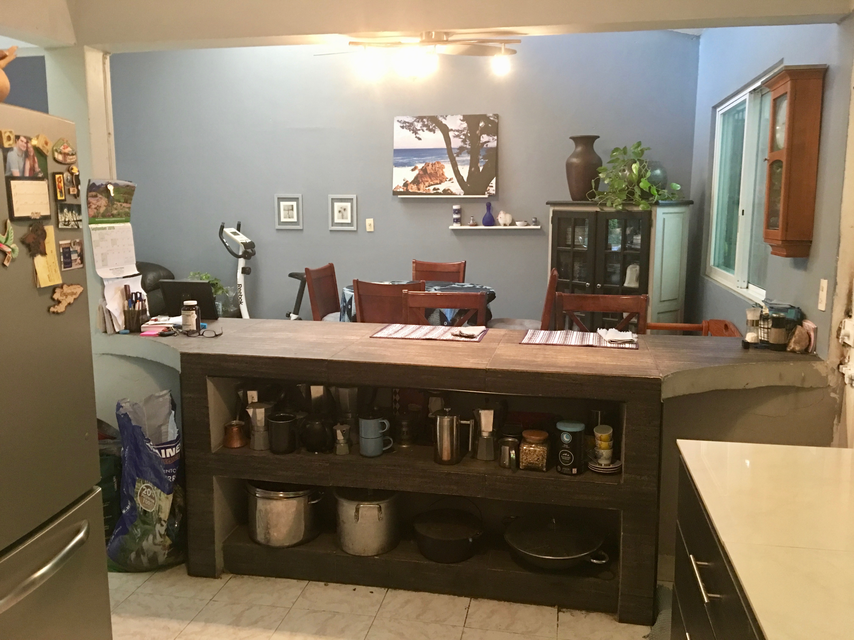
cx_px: 427
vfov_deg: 48.2
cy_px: 320
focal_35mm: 29
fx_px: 715
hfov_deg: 61.7
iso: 64
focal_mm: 4.15
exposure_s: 1/4
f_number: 2.2
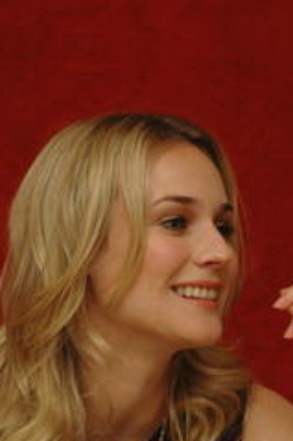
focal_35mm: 201
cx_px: 160
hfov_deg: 6.8
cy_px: 321
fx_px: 2457
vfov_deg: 10.2
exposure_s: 1/400
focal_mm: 80
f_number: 11
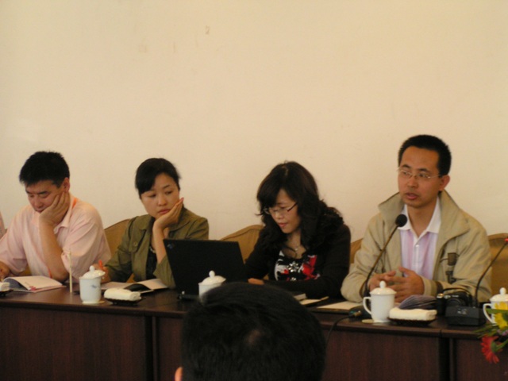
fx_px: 1922
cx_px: 254
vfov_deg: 11.3
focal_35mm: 131
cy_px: 190
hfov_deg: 15.1
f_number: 3.5
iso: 200
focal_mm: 20
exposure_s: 1/25
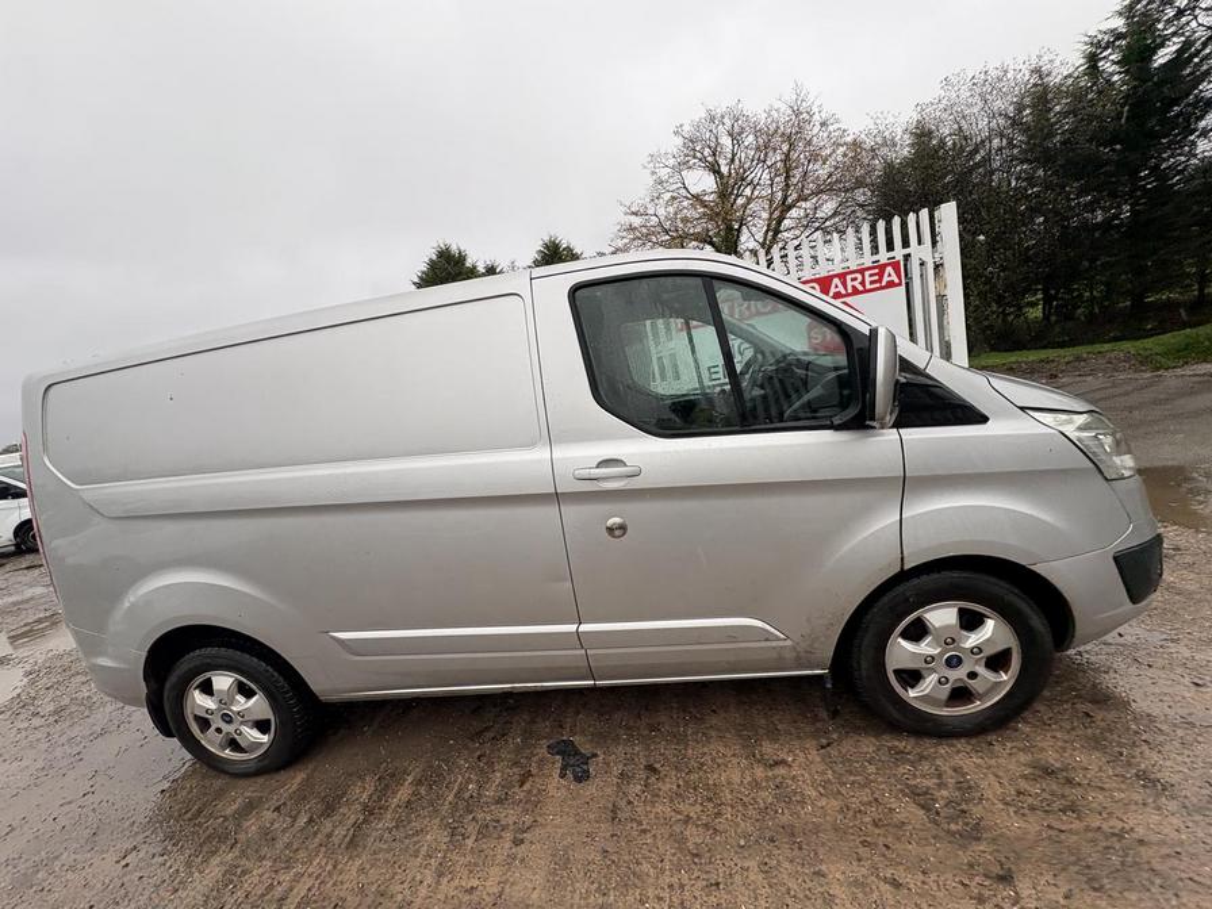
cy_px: 454
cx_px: 606
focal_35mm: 14
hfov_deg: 102.1
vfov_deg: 85.7
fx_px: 490
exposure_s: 1/99
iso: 40
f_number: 2.2
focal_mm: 2.22
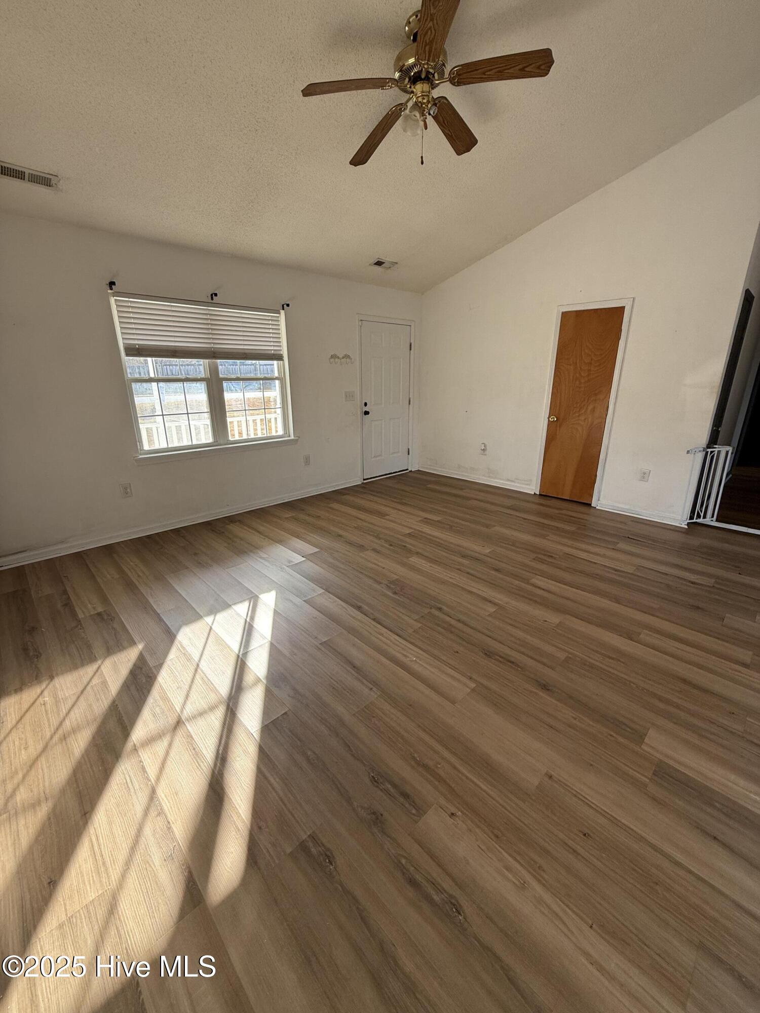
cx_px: 380
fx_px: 410
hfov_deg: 85.7
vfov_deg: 102.1
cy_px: 506
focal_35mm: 14
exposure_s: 1/104
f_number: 2.2
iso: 64
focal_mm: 2.22
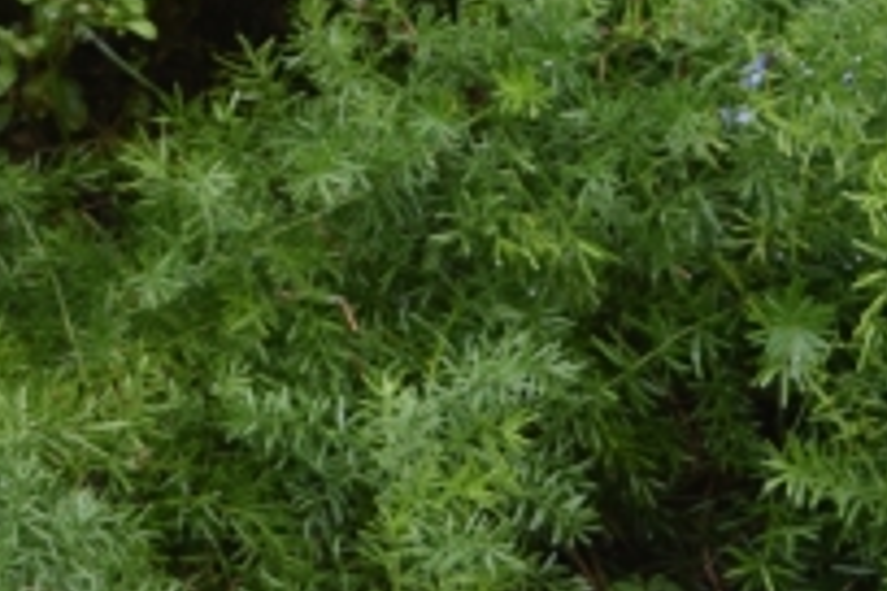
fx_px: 9633
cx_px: -696
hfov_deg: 5.2
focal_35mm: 391
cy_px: -326
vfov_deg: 3.5
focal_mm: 52
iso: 400
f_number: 6.3
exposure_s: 1/160
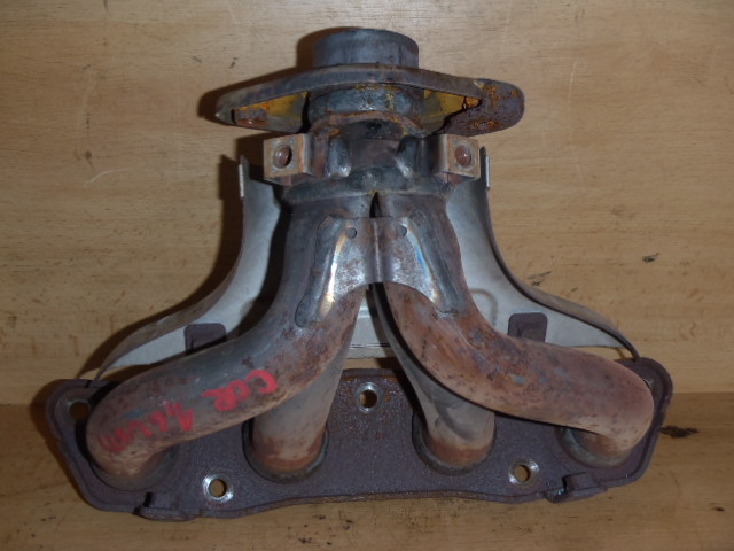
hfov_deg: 49.0
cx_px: 367
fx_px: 806
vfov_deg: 37.7
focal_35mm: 38
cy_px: 276
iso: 100
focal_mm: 6.83
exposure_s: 1/40
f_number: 4.6
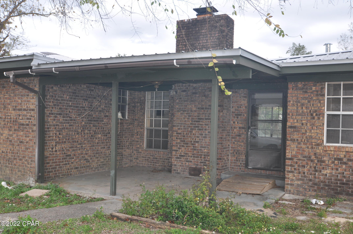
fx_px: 353
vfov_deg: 36.8
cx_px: 176
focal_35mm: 36
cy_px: 117
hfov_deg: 53.2
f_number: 4
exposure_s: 1/125
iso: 250
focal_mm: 24
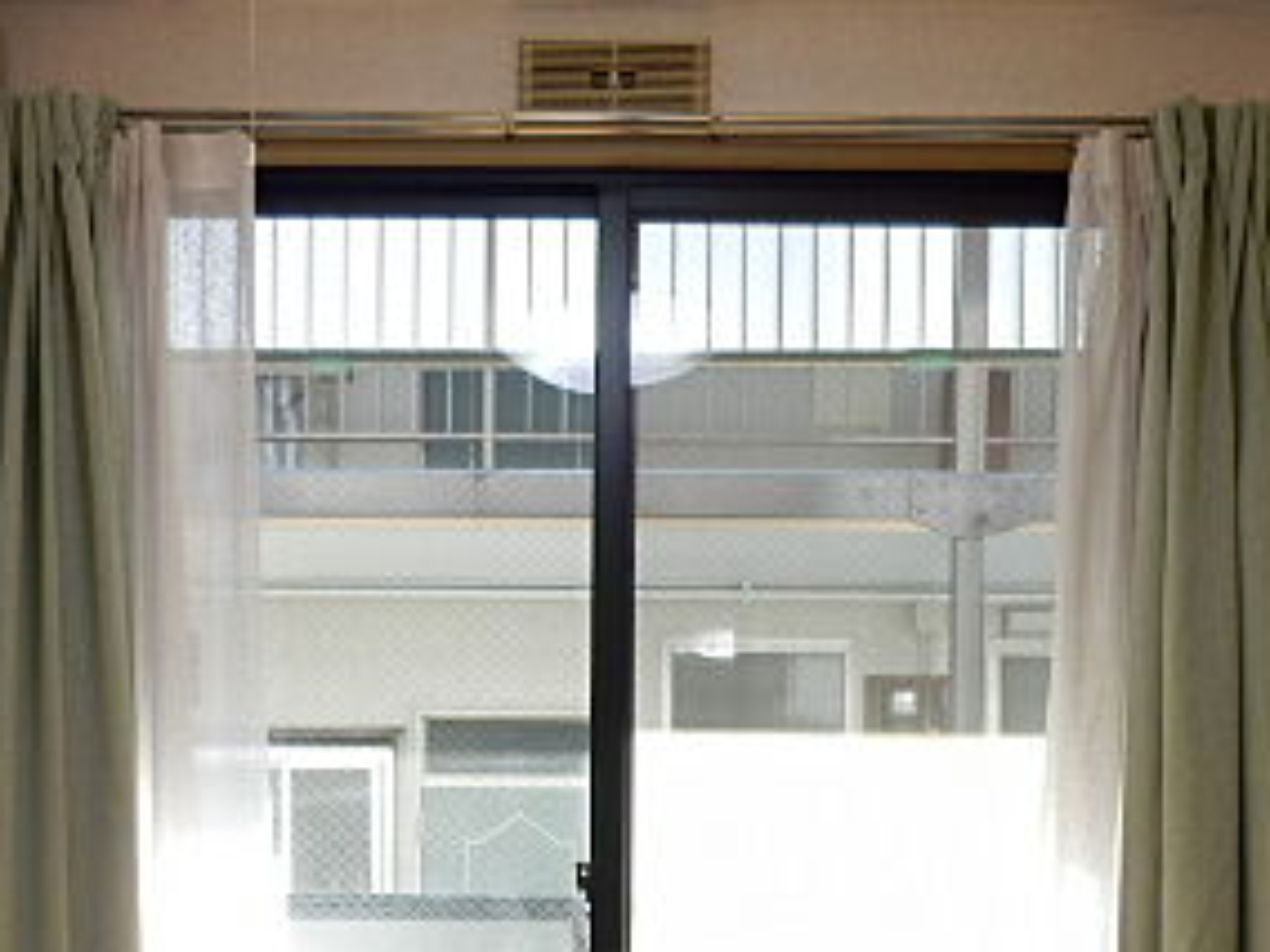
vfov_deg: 25.4
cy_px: 1001
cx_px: 595
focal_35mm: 54
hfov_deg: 35.5
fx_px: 1981
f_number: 3
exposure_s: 1/50
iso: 80
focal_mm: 4.2
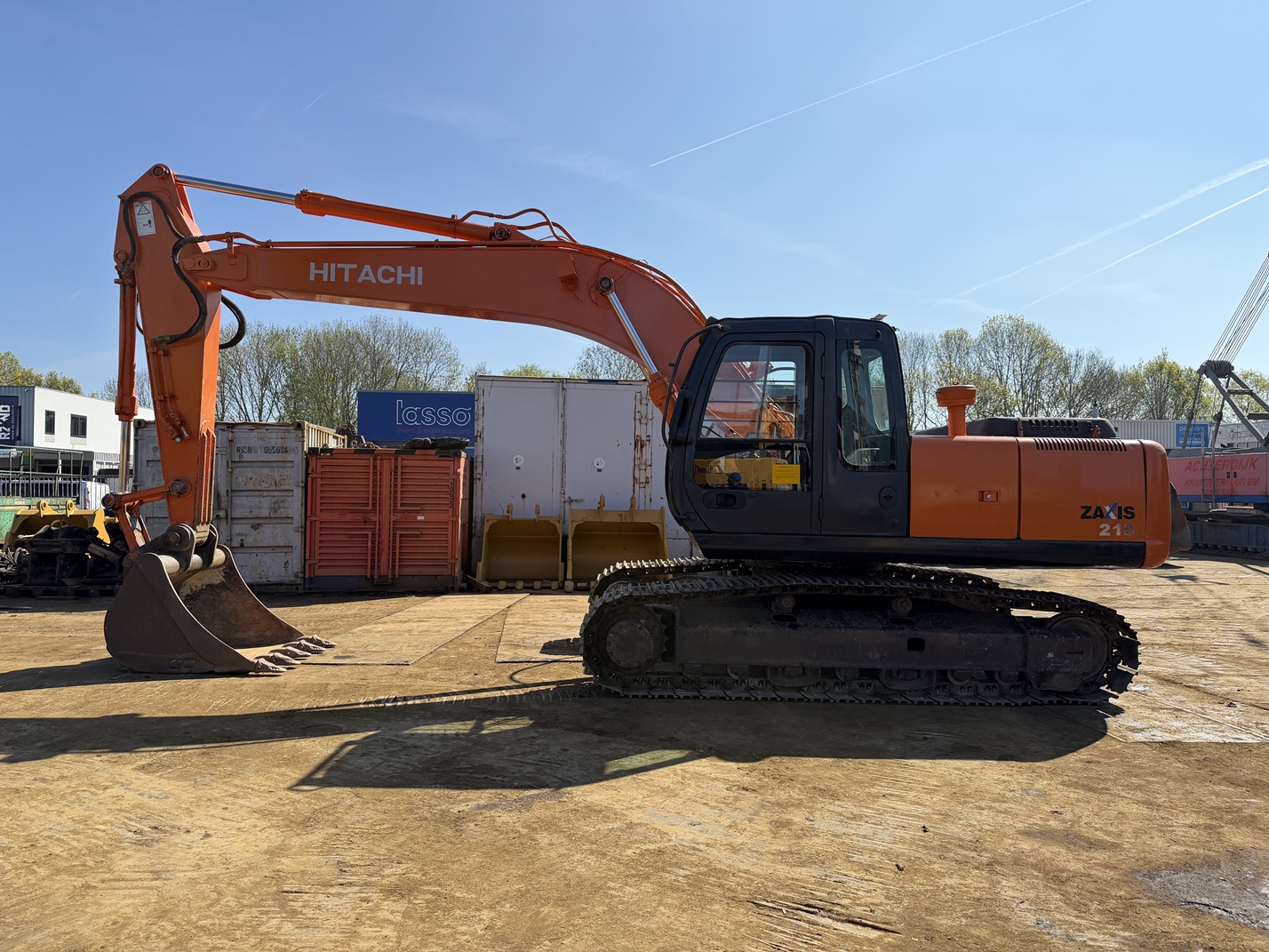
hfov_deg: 71.6
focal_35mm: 24
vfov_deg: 56.8
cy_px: 476
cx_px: 634
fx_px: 880
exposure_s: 1/3279
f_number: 1.78
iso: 100
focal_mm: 6.76
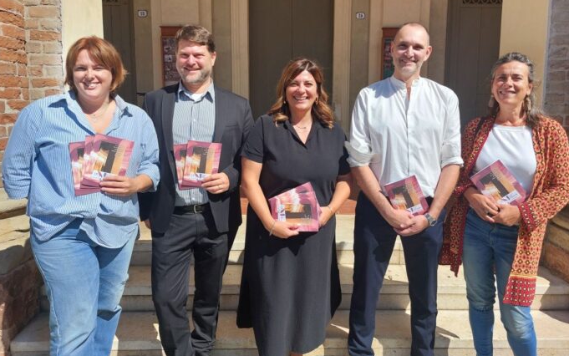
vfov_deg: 47.4
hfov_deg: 70.4
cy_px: 145
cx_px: 286
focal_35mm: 26
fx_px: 403
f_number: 1.8
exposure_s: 1/1167
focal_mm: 5.23
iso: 25
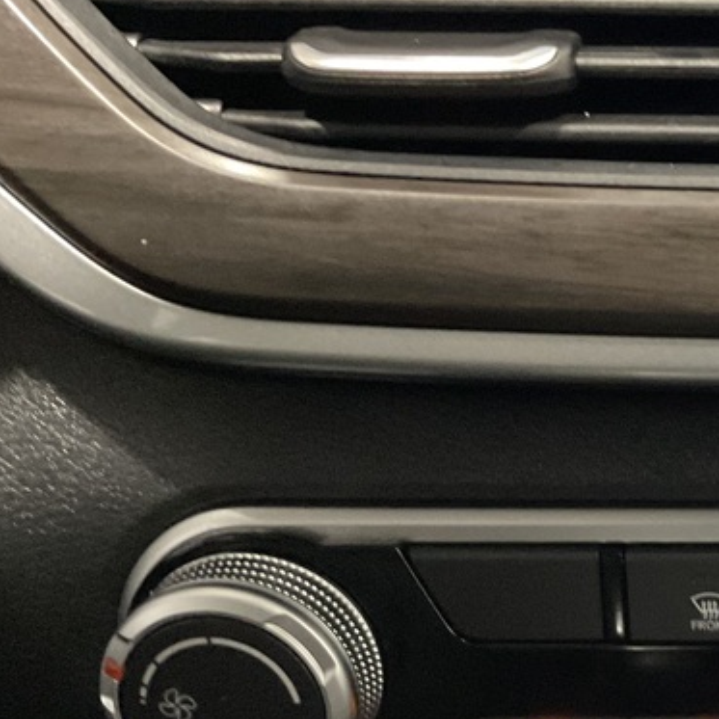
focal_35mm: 66
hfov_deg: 23.6
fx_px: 1551
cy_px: 576
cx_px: 883
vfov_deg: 25.6
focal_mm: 3
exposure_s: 1/20
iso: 500
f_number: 1.8
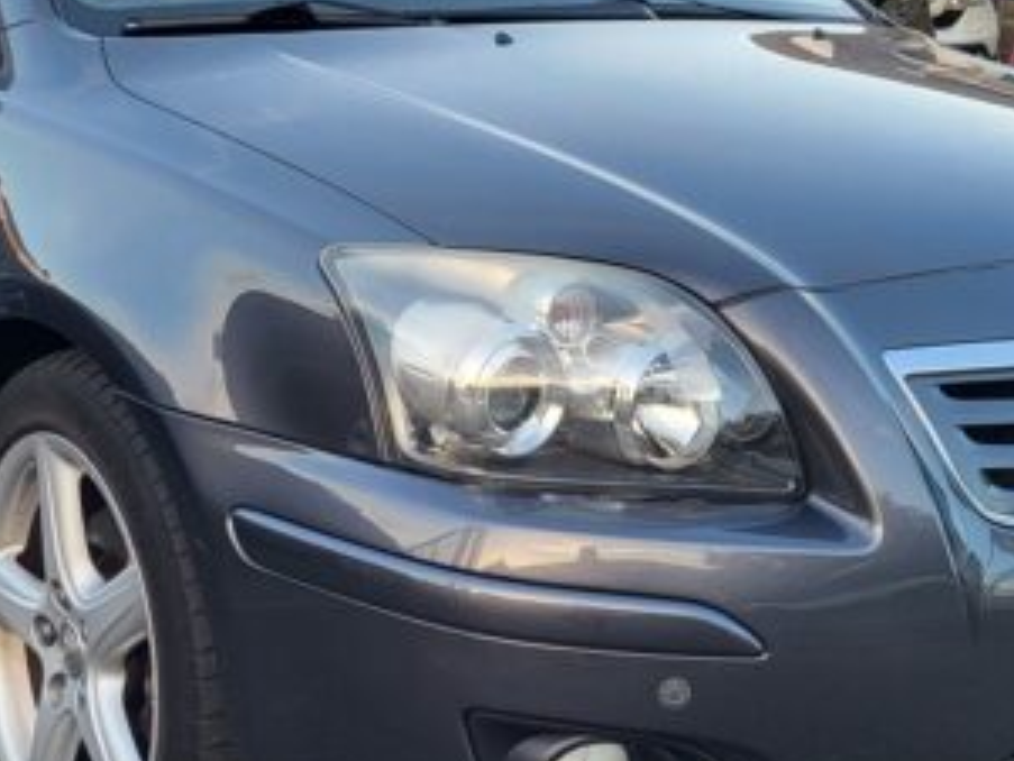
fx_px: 2022
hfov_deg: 28.1
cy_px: 148
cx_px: 428
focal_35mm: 69
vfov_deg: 21.1
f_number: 1.8
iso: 40
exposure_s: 1/177
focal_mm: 5.4
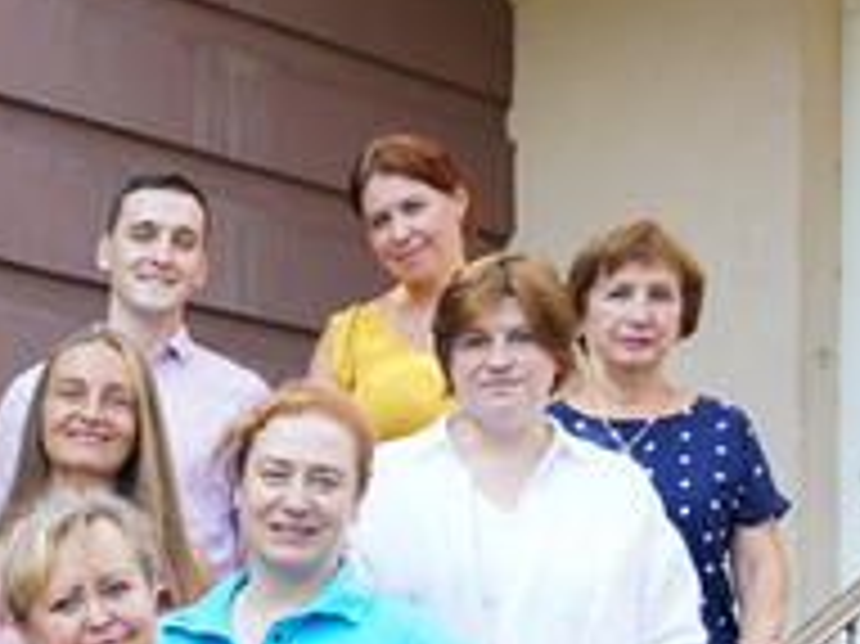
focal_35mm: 126
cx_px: -167
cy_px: 934
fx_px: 3128
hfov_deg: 15.1
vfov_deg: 11.3
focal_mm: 39
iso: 320
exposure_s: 1/160
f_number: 5.6
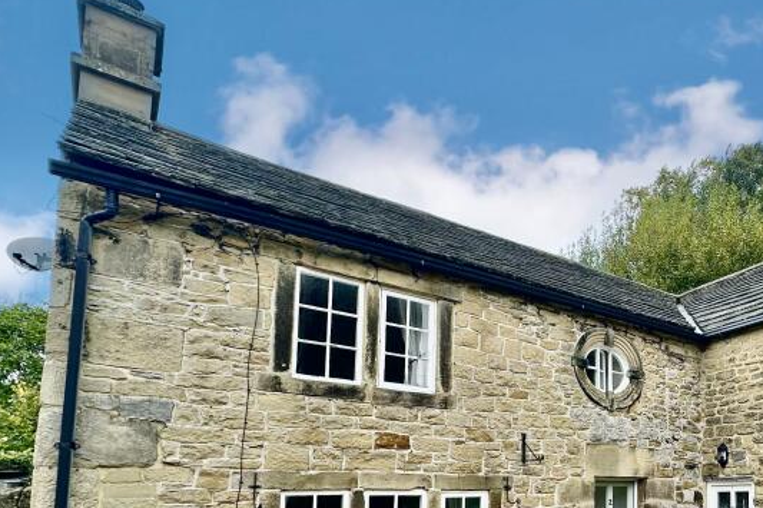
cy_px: 441
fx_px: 593
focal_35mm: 28
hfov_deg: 56.7
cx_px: 683
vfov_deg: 43.1
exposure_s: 1/186
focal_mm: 2.22
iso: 40
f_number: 2.2
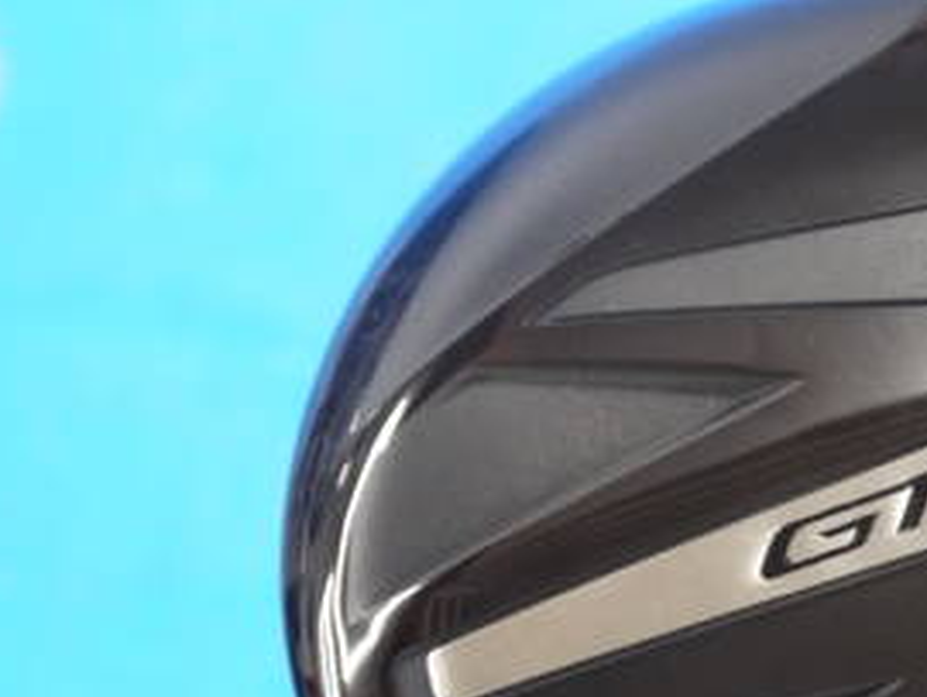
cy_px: 546
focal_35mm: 199
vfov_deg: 7.5
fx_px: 5334
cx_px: 1061
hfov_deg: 9.8
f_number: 5.6
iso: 800
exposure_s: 1/50
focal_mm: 42
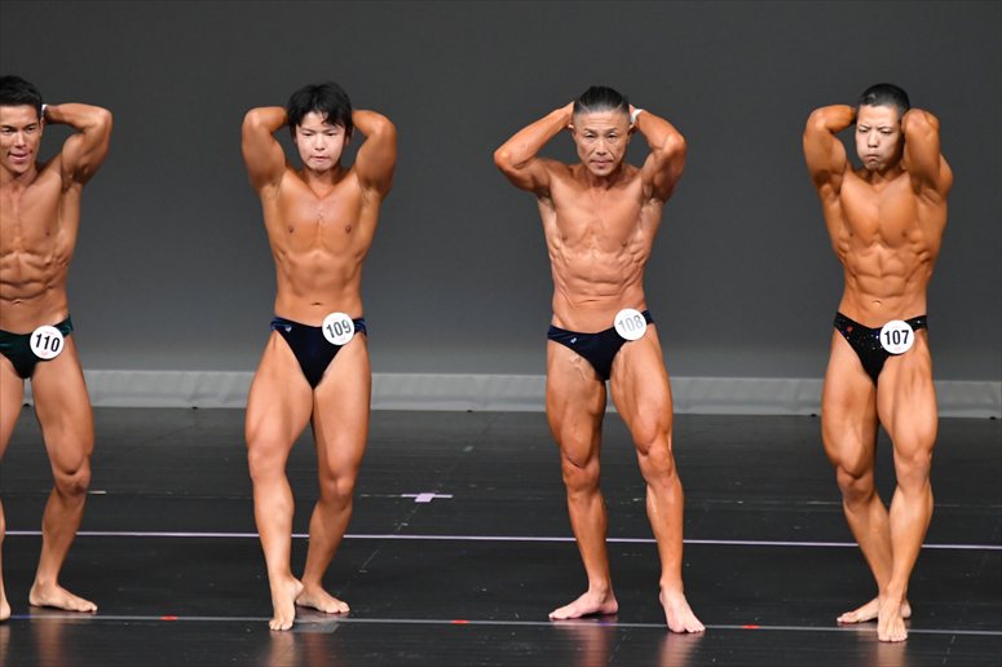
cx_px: 501
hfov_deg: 6.0
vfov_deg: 4.0
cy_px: 334
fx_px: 9598
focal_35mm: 345
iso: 4000
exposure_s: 1/400
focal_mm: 230
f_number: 5.6
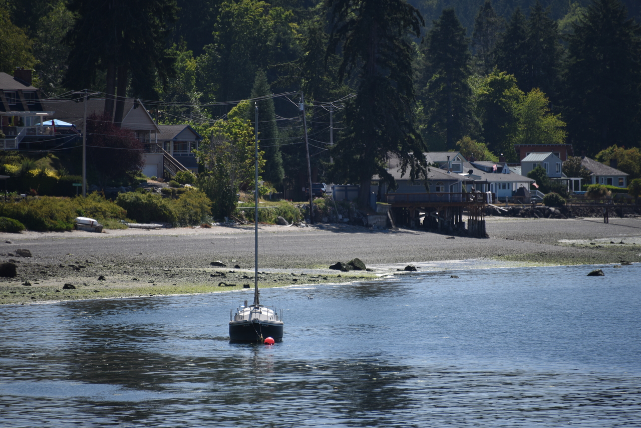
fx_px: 5343
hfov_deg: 6.9
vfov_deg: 4.6
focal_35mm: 300
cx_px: 320
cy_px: 214
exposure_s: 1/640
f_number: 5.6
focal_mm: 300
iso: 100
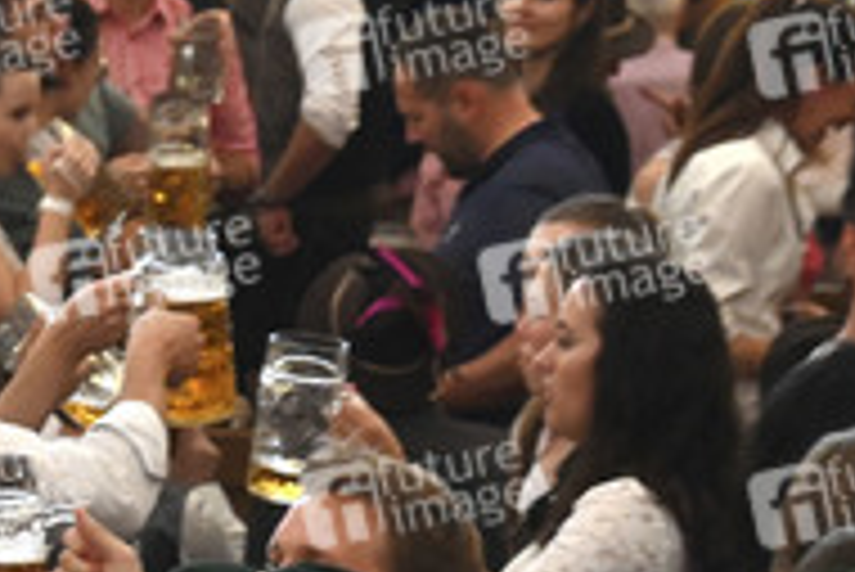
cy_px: 608
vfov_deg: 5.5
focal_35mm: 251
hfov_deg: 8.2
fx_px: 5966
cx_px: 22
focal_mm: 71
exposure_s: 1/250
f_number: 6
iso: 8000
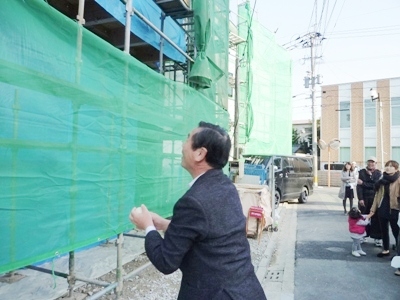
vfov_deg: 54.9
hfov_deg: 69.4
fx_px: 289
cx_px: 200
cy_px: 150
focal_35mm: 25
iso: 125
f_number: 4
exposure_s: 1/160
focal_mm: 4.5
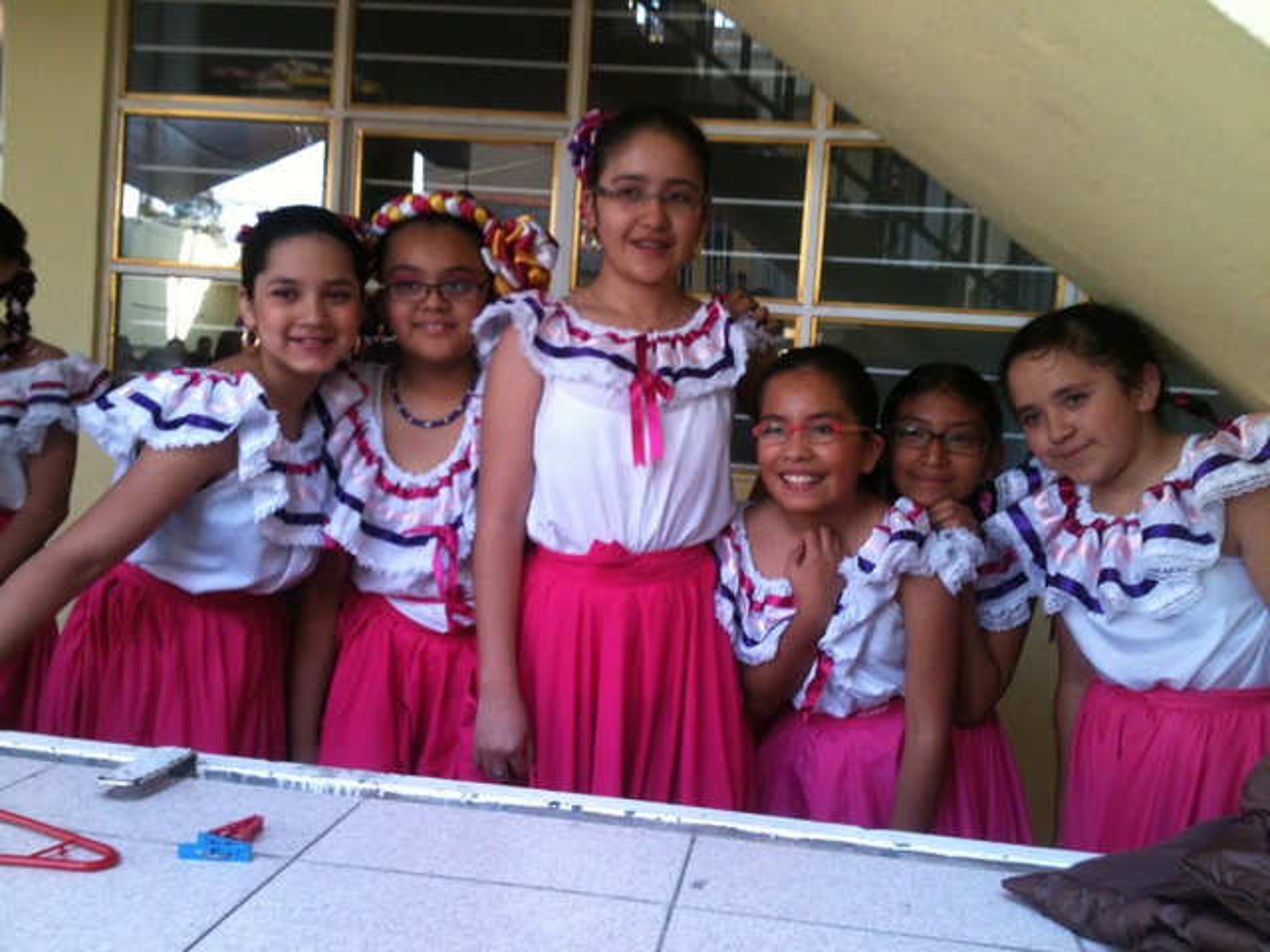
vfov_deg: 40.7
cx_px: 635
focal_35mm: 35
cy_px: 476
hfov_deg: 52.6
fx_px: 1284
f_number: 2.8
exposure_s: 1/24
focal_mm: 3.85
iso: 64
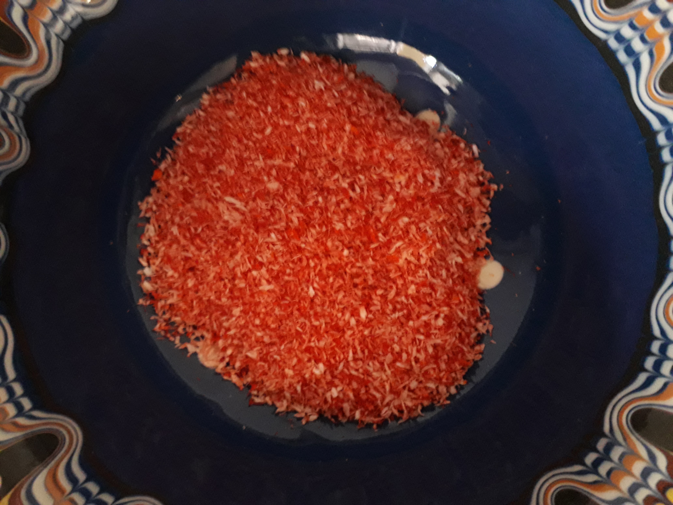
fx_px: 525
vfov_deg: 51.4
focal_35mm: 27
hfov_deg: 65.3
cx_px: 336
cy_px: 252
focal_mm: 3.6
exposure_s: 1/17
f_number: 1.9
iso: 400
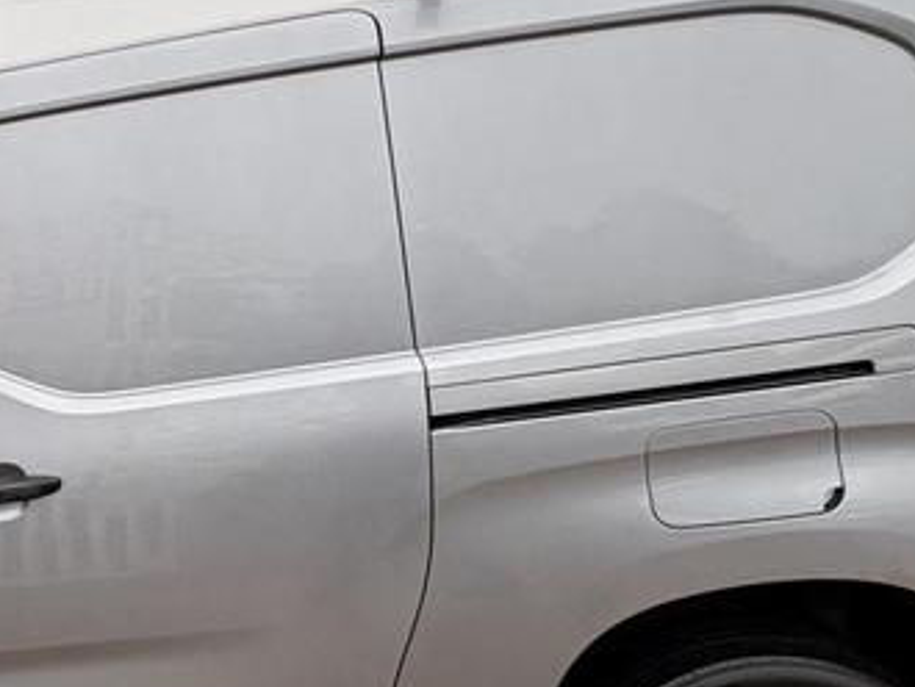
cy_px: 366
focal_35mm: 38
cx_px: 150
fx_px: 1005
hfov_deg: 45.8
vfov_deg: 37.8
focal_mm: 2.22
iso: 50
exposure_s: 1/99
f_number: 2.2
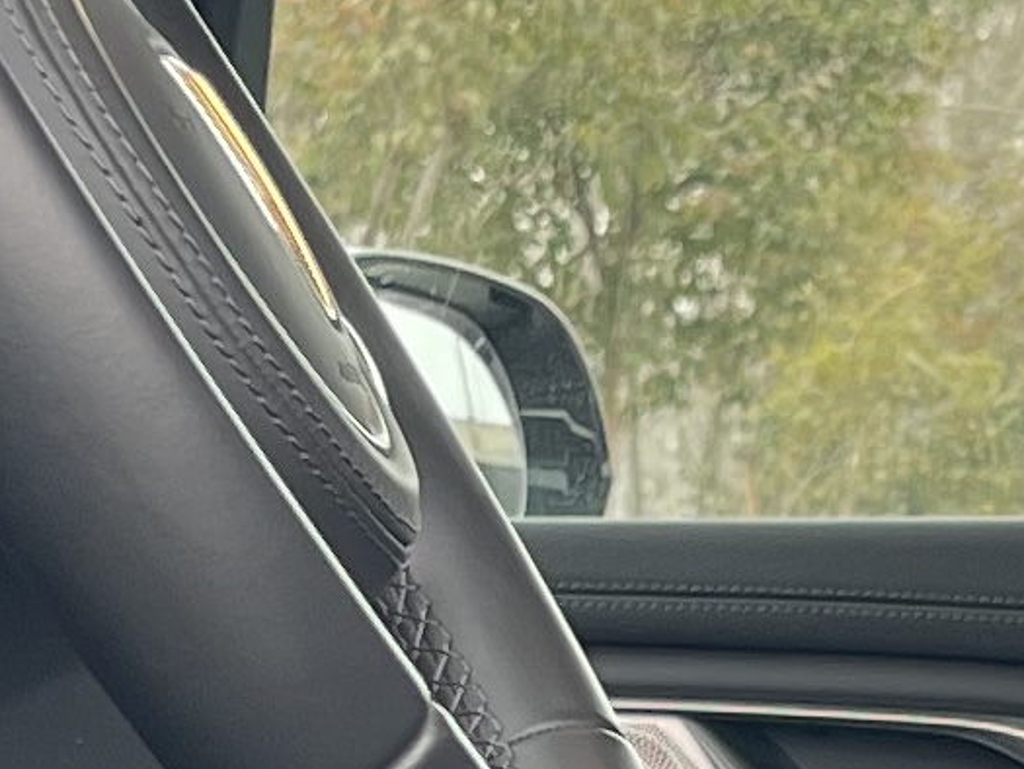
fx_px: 5681
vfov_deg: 7.7
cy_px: 931
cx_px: 1120
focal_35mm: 192
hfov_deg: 10.2
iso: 64
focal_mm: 5.1
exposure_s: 1/121
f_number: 1.6
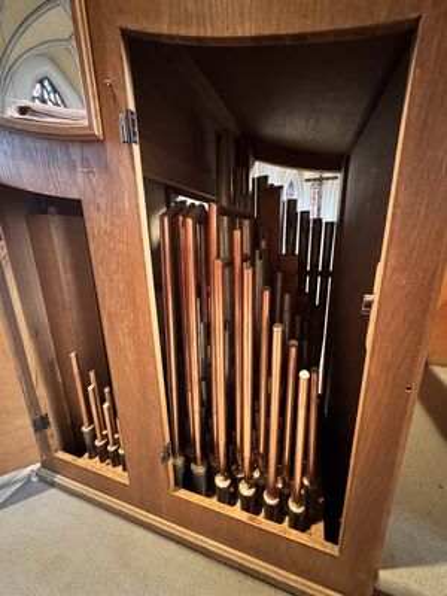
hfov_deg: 85.7
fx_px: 241
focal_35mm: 14
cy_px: 298
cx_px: 224
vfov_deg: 102.1
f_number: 2.2
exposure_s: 1/33
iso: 1250
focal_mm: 2.22
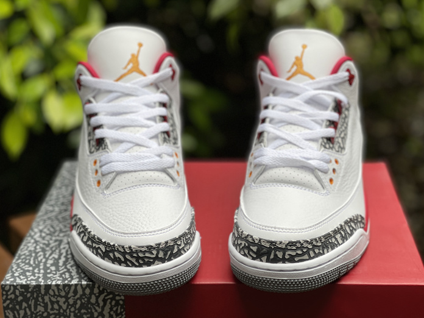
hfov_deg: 28.6
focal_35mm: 68
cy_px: 168
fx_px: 833
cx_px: 216
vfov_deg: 21.6
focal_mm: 7.5
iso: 40
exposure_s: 1/121
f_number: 2.2
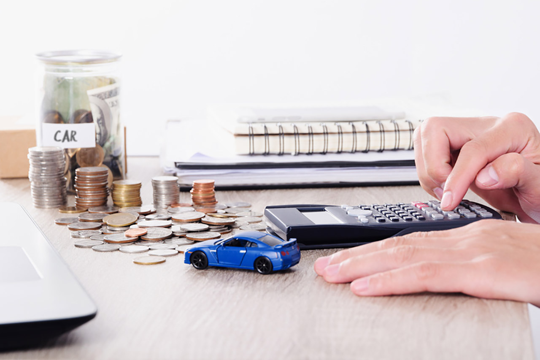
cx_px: 270
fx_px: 2362
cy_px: 180
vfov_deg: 8.7
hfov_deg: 13.0
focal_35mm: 158
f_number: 7.1
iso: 125
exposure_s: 1/125
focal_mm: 105
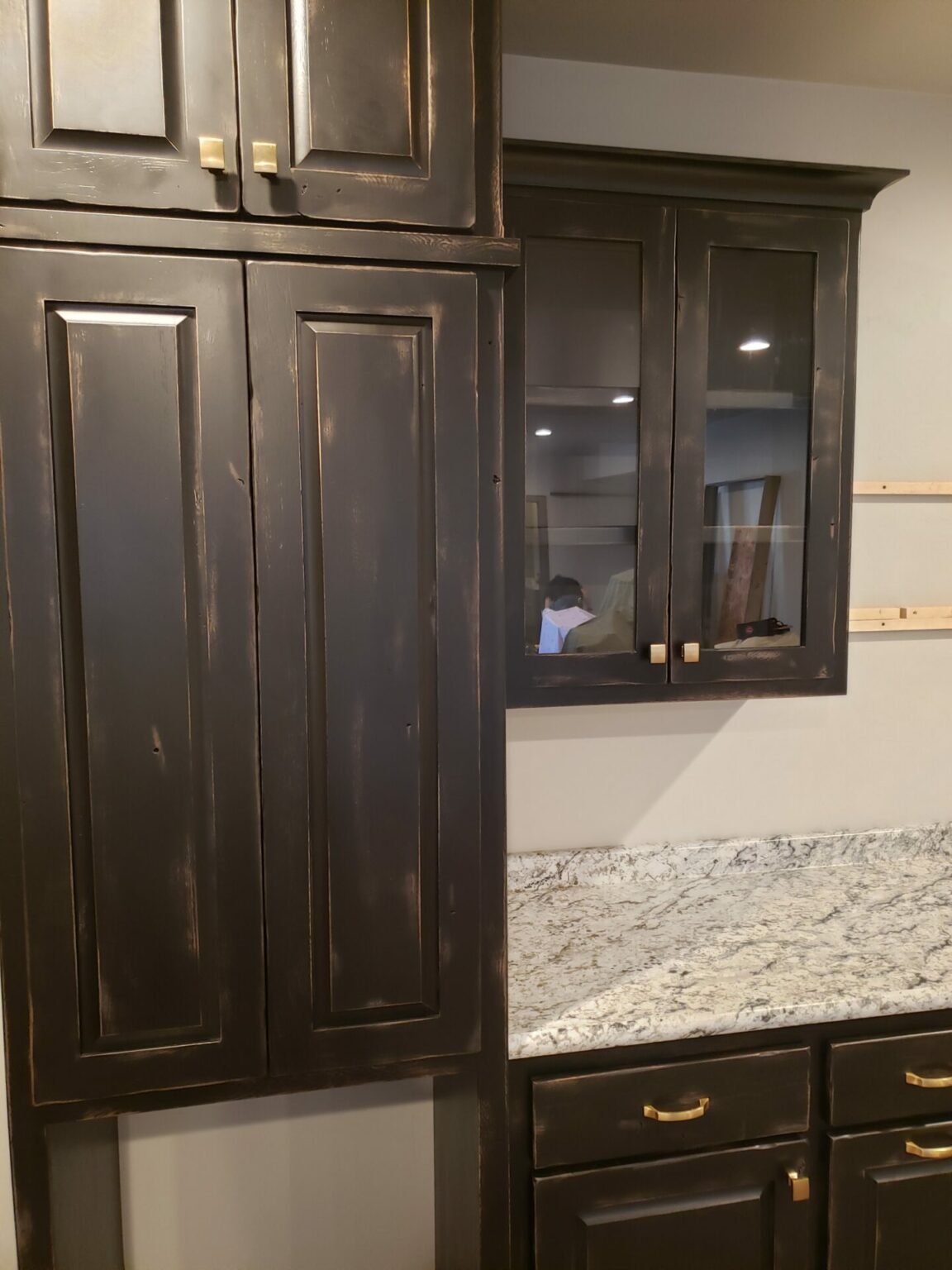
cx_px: 476
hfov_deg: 53.1
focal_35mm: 26
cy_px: 635
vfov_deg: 67.3
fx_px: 953
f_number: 1.5
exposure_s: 1/13
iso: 250
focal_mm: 4.3
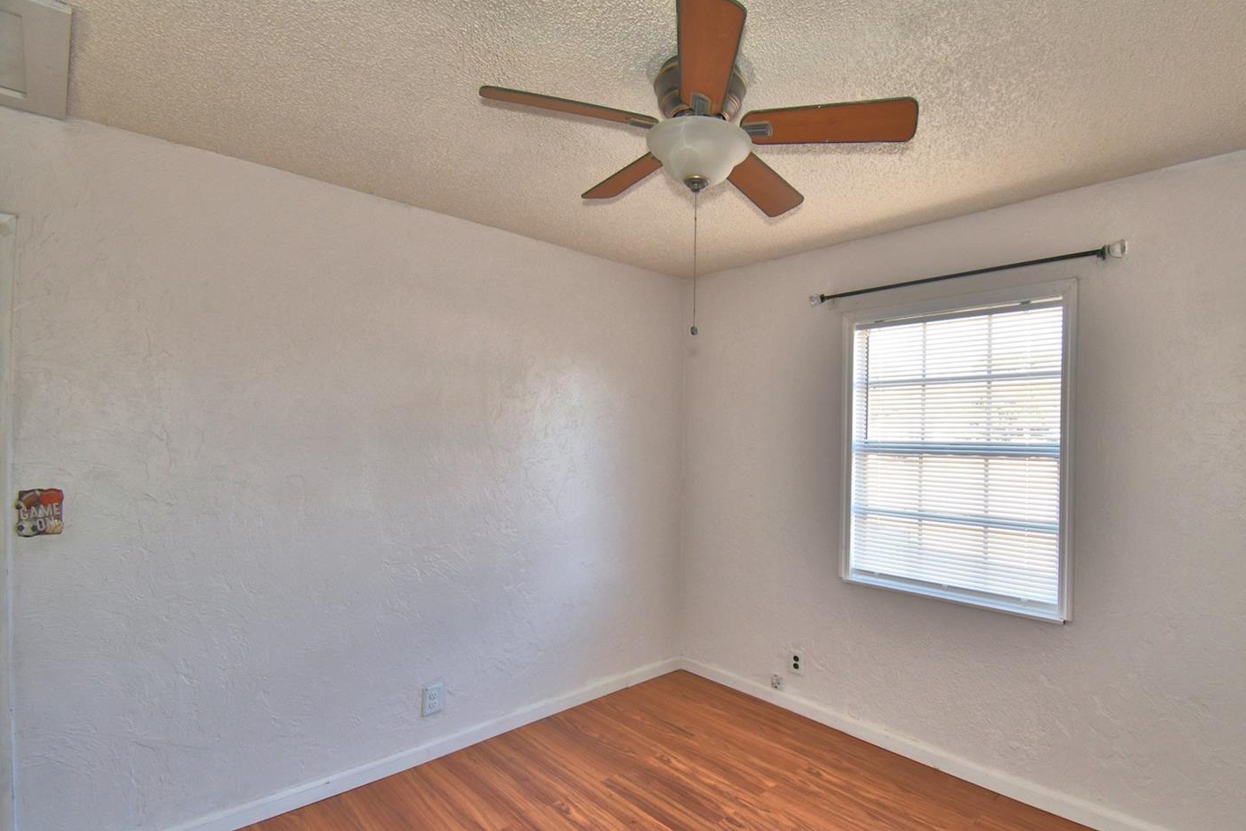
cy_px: 440
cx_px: 701
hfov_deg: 92.8
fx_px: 588
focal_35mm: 17
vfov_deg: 70.4
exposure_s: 1/60
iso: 200
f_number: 4.5
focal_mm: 10
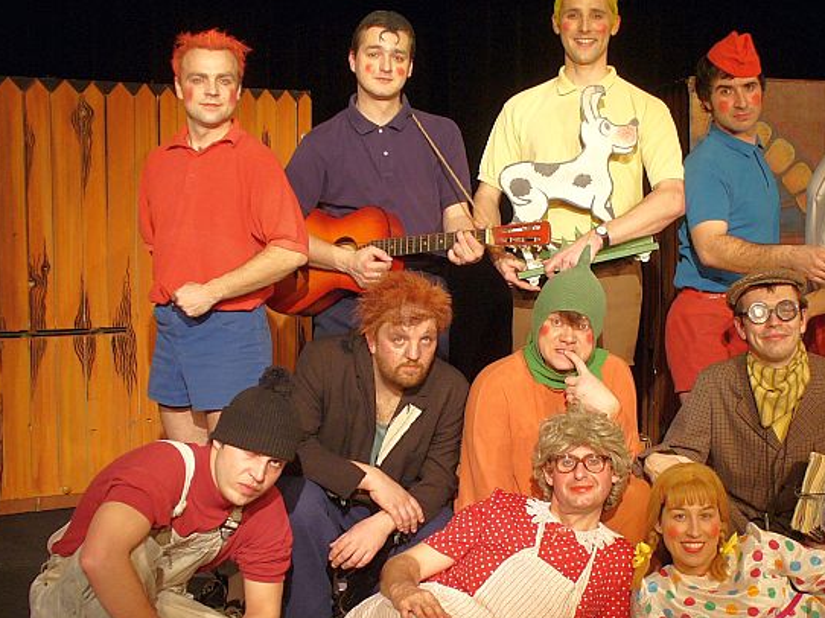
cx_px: 563
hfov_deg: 30.9
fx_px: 1477
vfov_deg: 23.6
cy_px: 384
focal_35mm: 62
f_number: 2.9
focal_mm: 7
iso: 80
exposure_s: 1/15
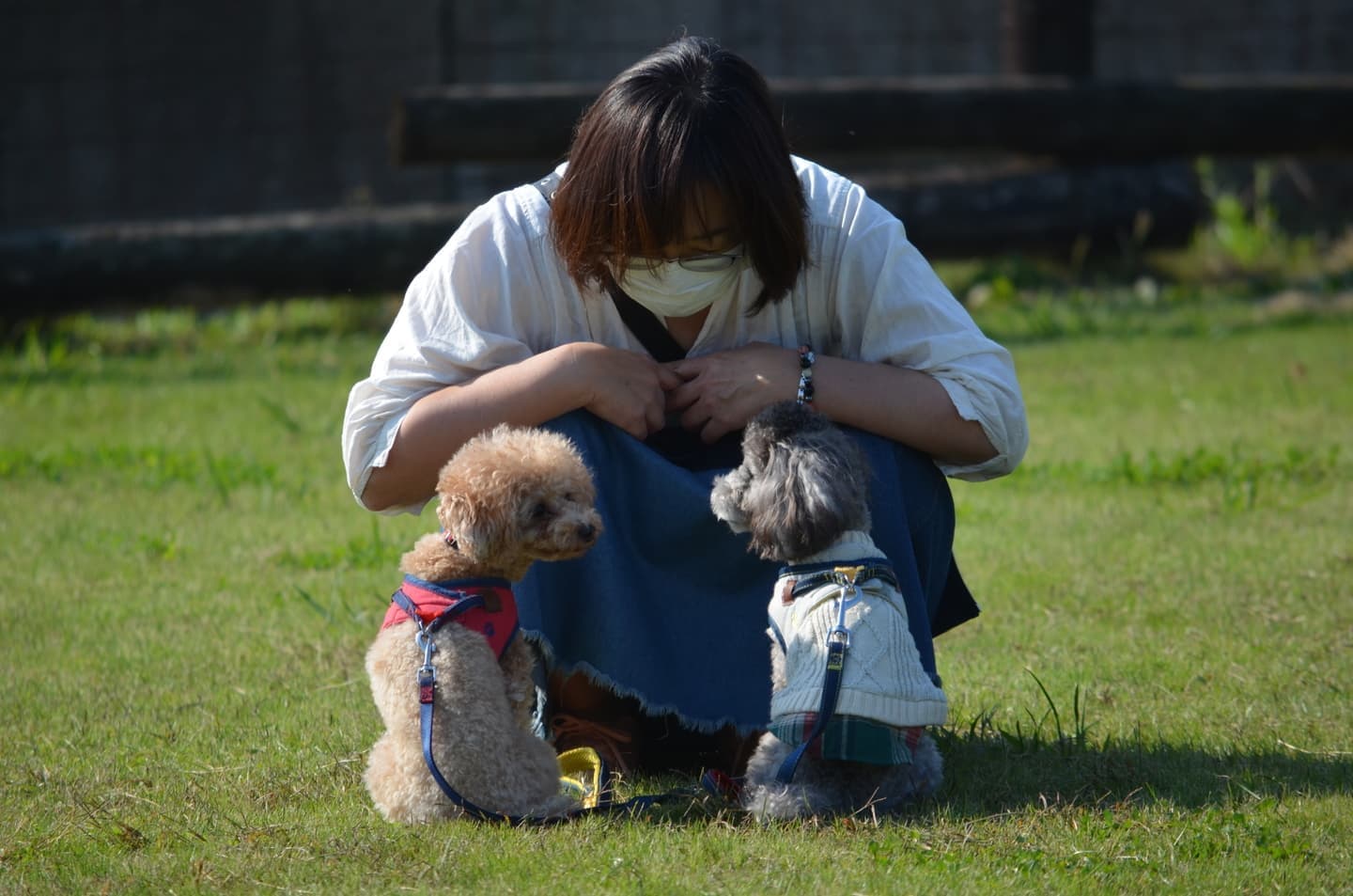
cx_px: 676
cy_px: 448
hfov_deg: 4.9
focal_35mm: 420
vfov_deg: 3.3
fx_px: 15748
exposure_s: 1/1600
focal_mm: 280
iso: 400
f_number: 5.6
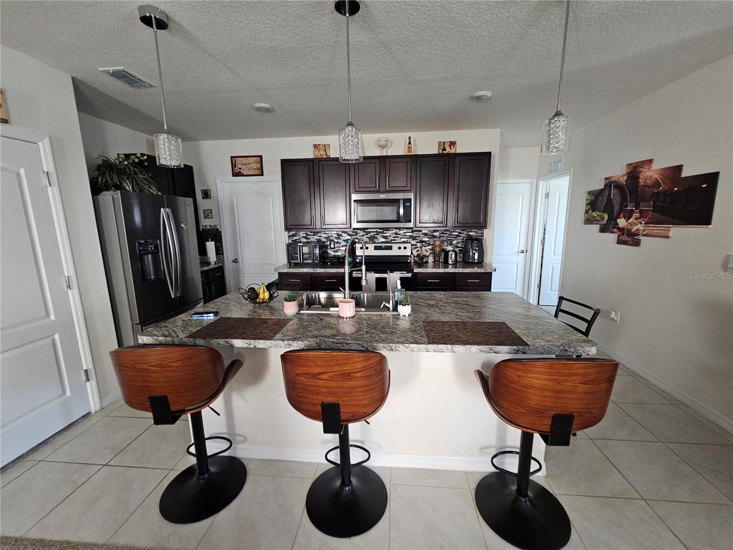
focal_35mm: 13
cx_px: 366
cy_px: 275
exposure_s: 1/30
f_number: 2.2
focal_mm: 2.2
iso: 400
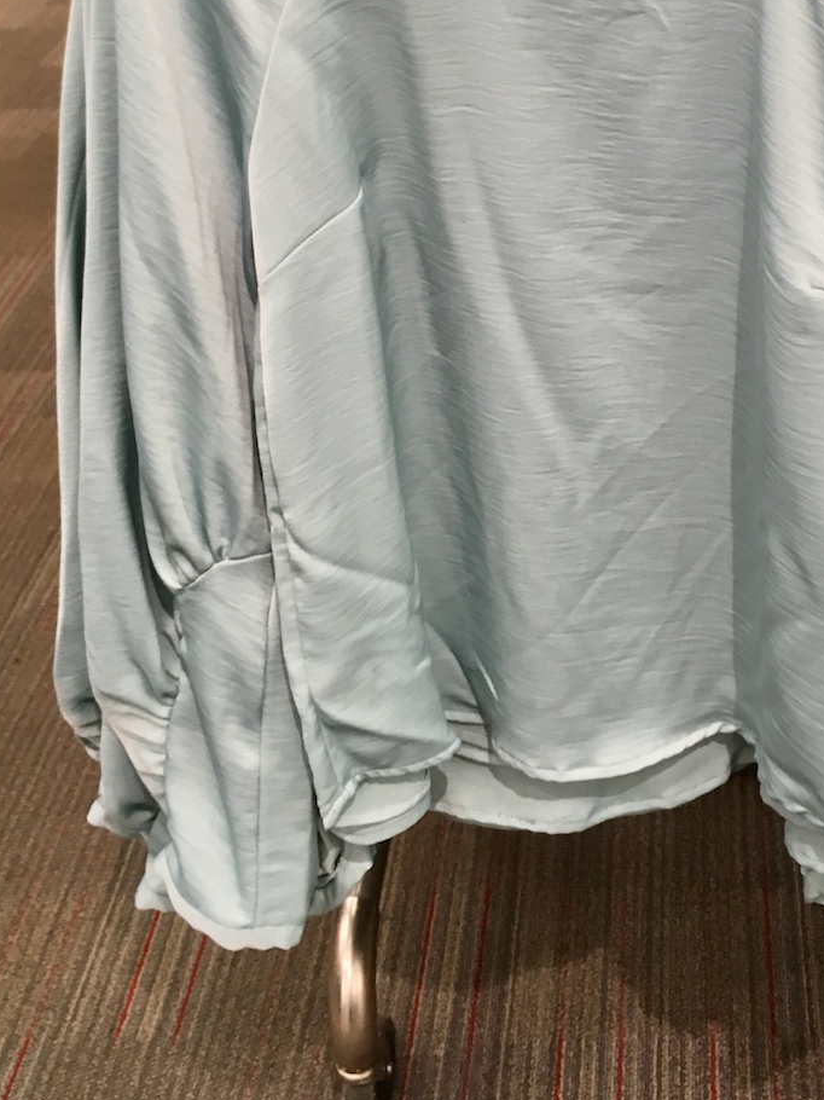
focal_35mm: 51
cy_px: 186
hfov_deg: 28.3
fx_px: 1619
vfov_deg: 36.0
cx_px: 579
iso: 64
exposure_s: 1/30
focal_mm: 4.15
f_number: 2.2
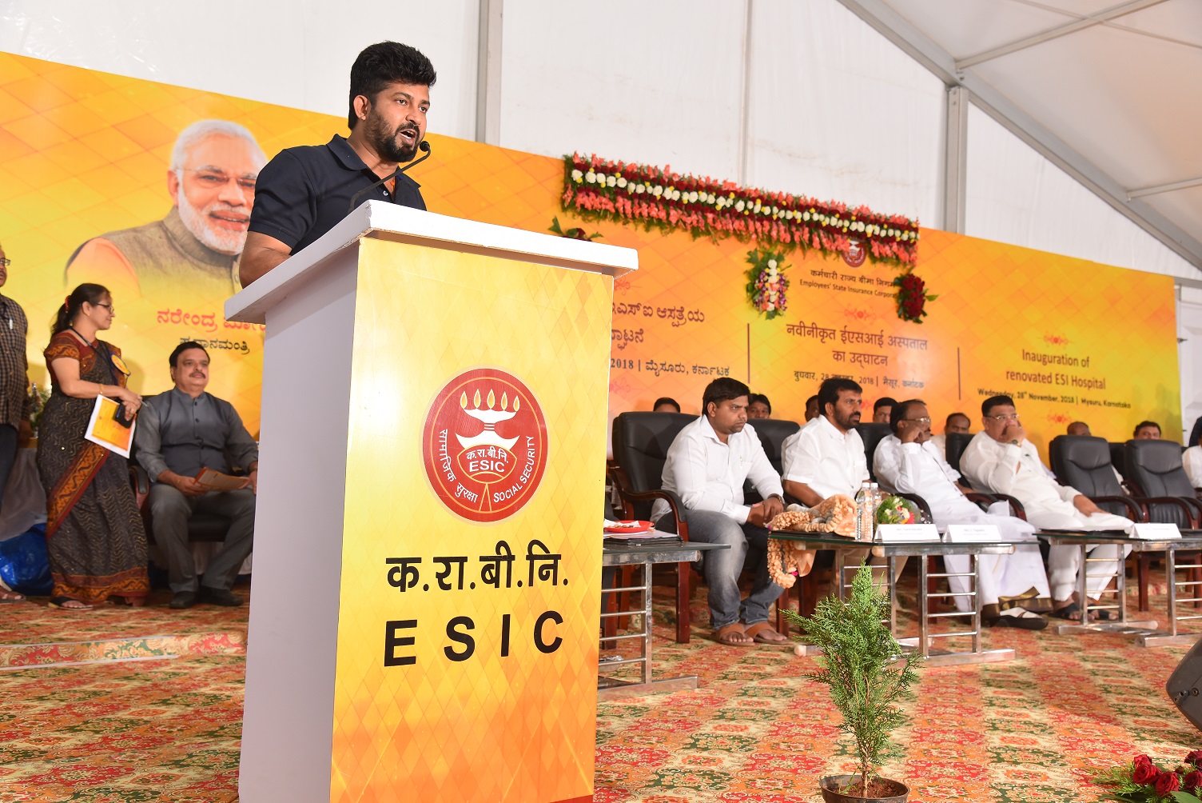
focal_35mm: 38
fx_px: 1269
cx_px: 601
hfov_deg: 50.7
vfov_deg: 35.1
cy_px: 402
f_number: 5.6
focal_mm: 38
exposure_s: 1/125
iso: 640
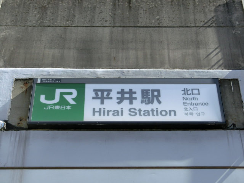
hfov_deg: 24.4
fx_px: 564
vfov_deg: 18.4
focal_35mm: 80
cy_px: 92
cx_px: 122
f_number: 5.4
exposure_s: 1/200
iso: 80
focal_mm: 14.3
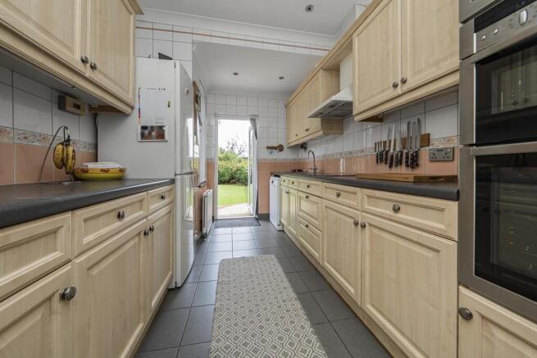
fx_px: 179
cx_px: 268
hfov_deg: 112.6
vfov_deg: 90.0
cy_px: 179
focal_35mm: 12
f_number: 9
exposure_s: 1/80
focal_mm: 12
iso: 320
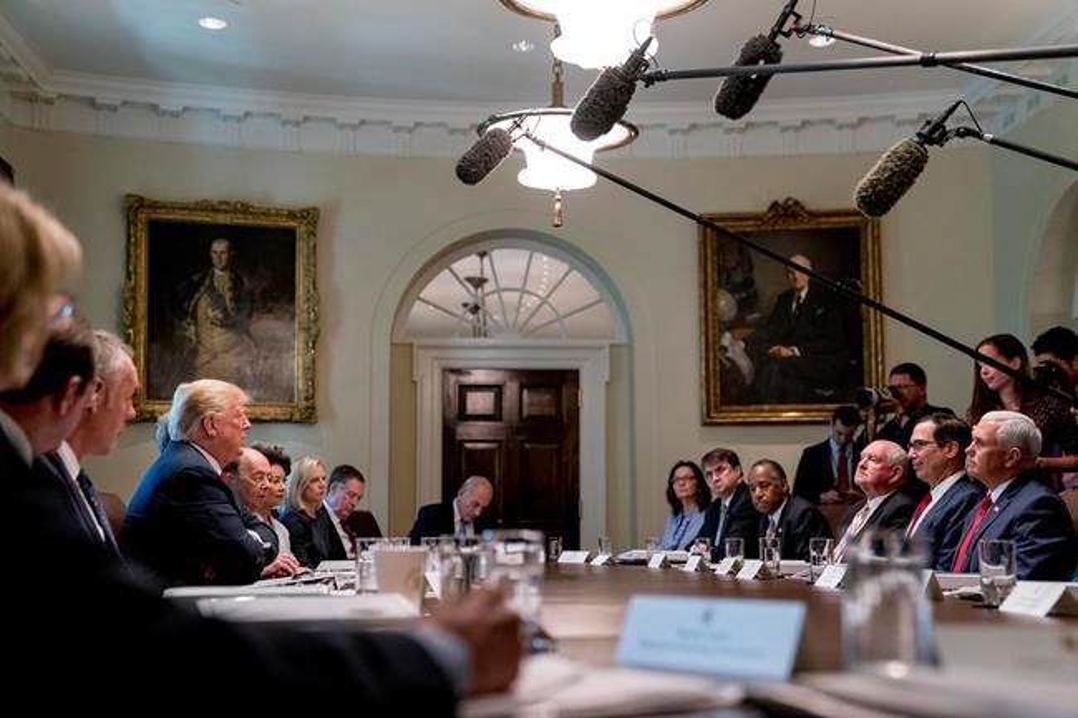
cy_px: 359
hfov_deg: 38.2
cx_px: 539
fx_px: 1557
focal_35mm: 52
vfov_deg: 26.0
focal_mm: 52
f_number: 2.8
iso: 4000
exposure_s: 1/400
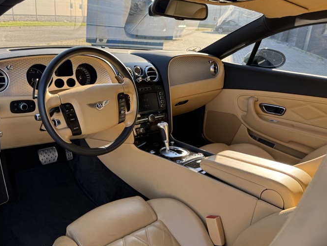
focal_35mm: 29
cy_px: 119
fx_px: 274
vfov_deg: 48.2
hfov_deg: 61.5
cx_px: 145
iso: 100
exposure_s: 1/598
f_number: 1.78
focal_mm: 6.76
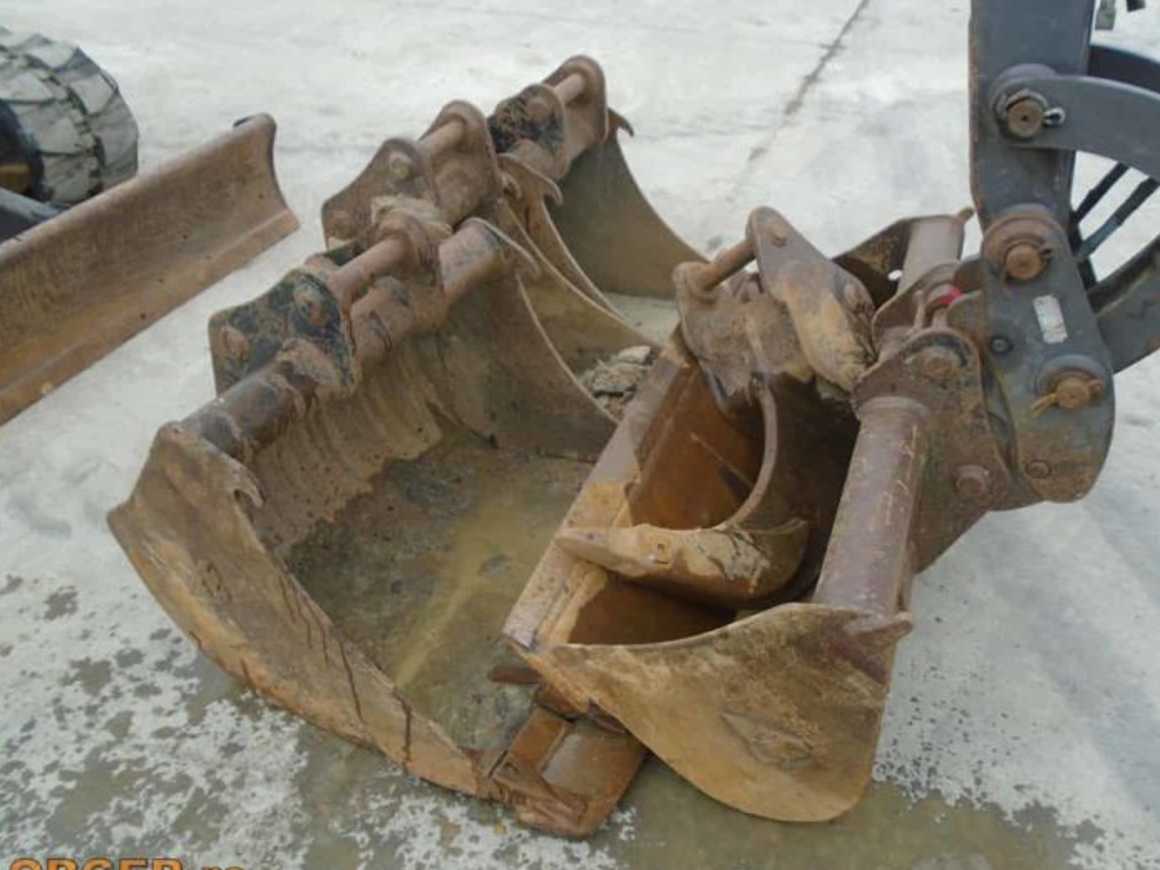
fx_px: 1005
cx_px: 631
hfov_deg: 59.9
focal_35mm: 30
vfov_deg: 46.8
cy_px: 405
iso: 100
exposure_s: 1/100
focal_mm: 4.6
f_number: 3.2
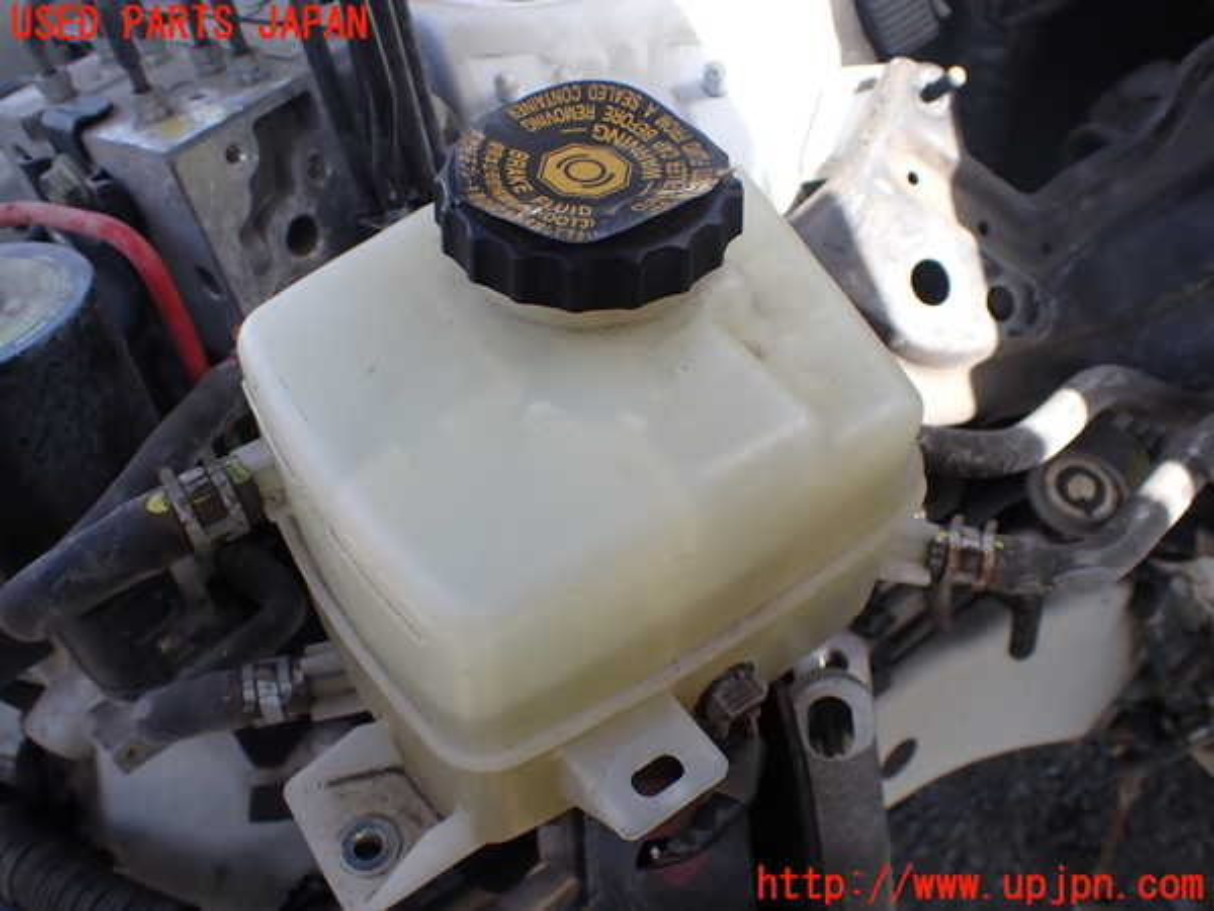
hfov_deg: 60.0
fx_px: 1052
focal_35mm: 30
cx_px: 607
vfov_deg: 46.8
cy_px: 456
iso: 100
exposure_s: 1/160
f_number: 3.2
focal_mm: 5.4
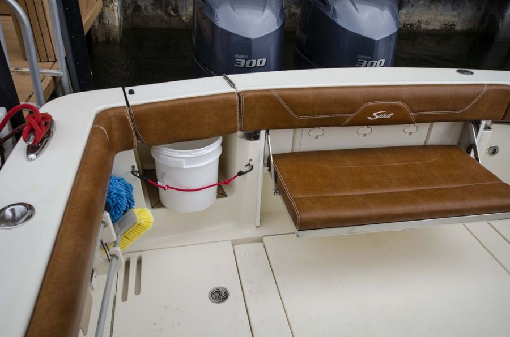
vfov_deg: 43.4
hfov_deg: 62.0
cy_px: 168
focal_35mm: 30
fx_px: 424
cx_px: 255
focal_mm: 20
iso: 200
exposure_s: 1/200
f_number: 7.1
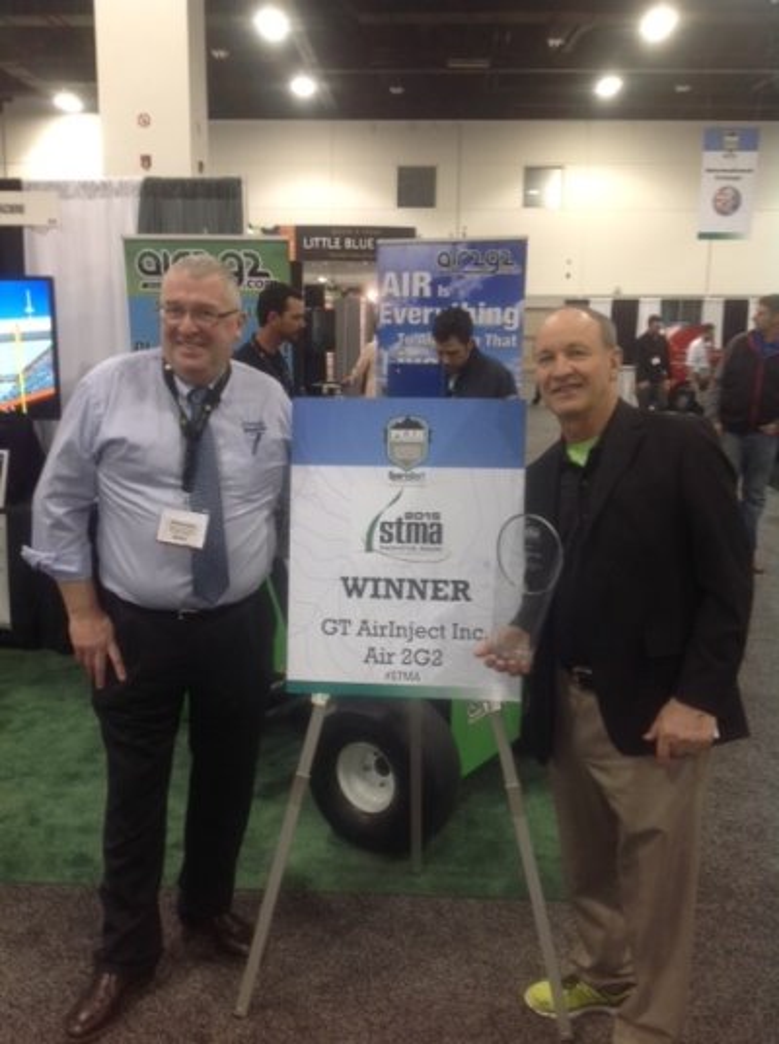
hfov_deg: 40.6
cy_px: 522
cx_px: 390
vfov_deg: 52.7
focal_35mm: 35
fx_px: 1054
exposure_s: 1/15
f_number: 2.4
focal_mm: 4.28
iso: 50
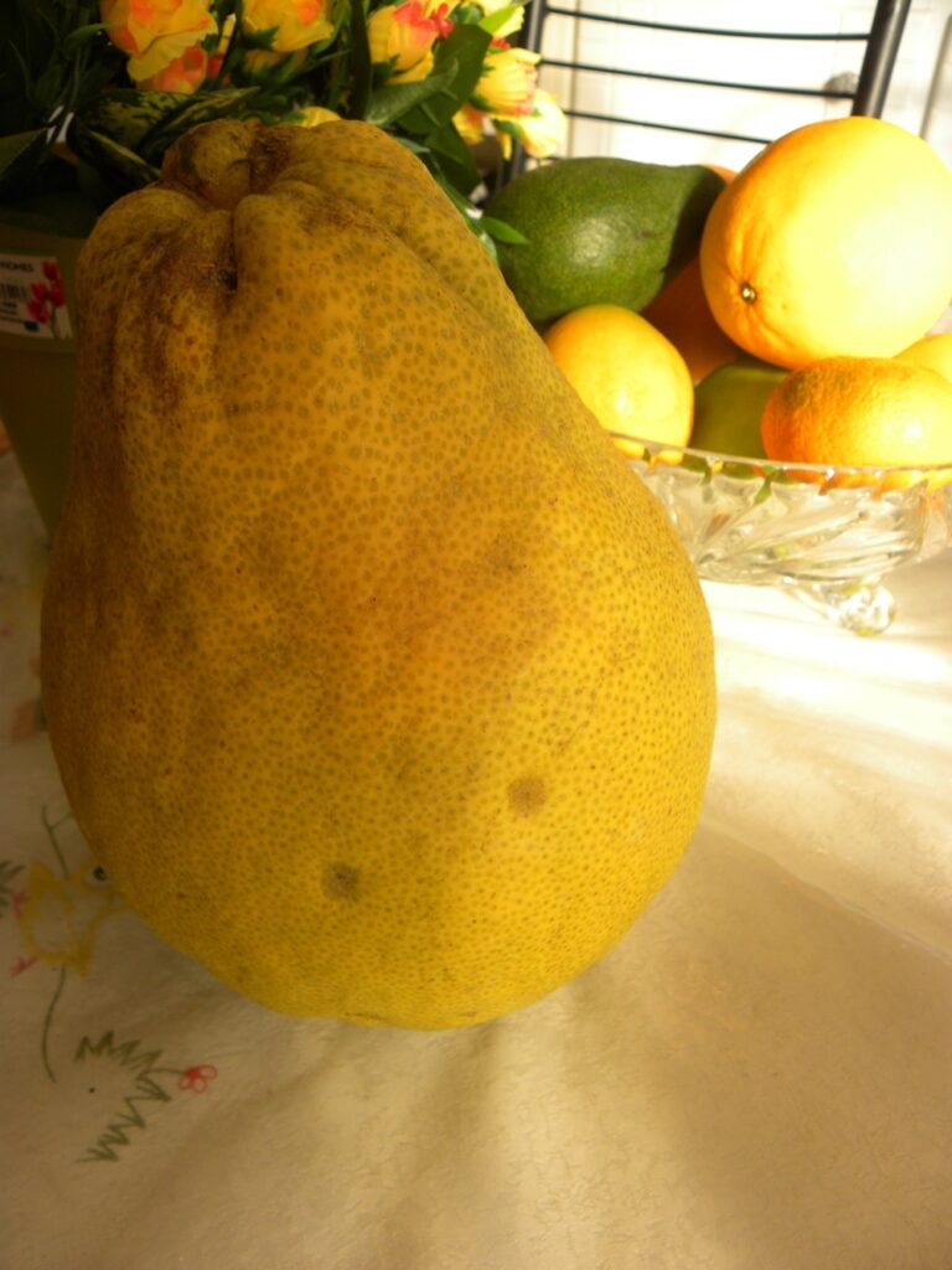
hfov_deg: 48.2
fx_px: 1063
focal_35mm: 29
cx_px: 476
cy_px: 635
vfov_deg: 61.7
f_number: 3.2
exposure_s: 1/78
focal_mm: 5.2
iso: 64
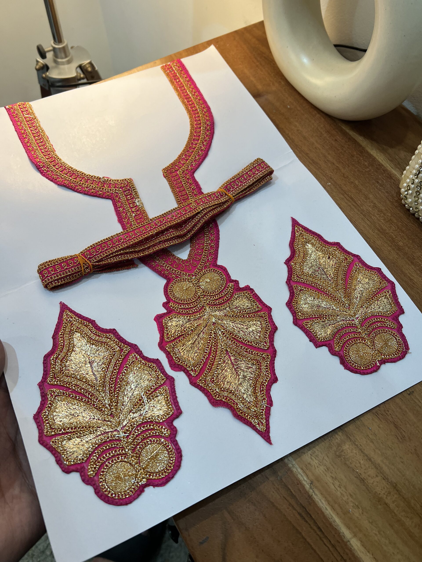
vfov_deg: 67.3
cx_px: 211
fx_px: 423
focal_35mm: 26
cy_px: 281
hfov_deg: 53.1
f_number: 1.5
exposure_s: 1/100
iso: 125
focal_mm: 5.7
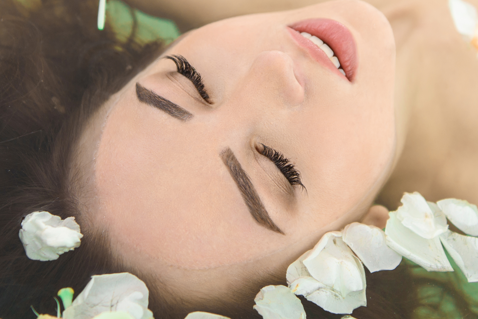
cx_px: 265
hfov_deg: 20.4
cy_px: 9
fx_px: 1328
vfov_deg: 13.5
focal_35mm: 100
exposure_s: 1/125
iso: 250
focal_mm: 42
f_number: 2.8
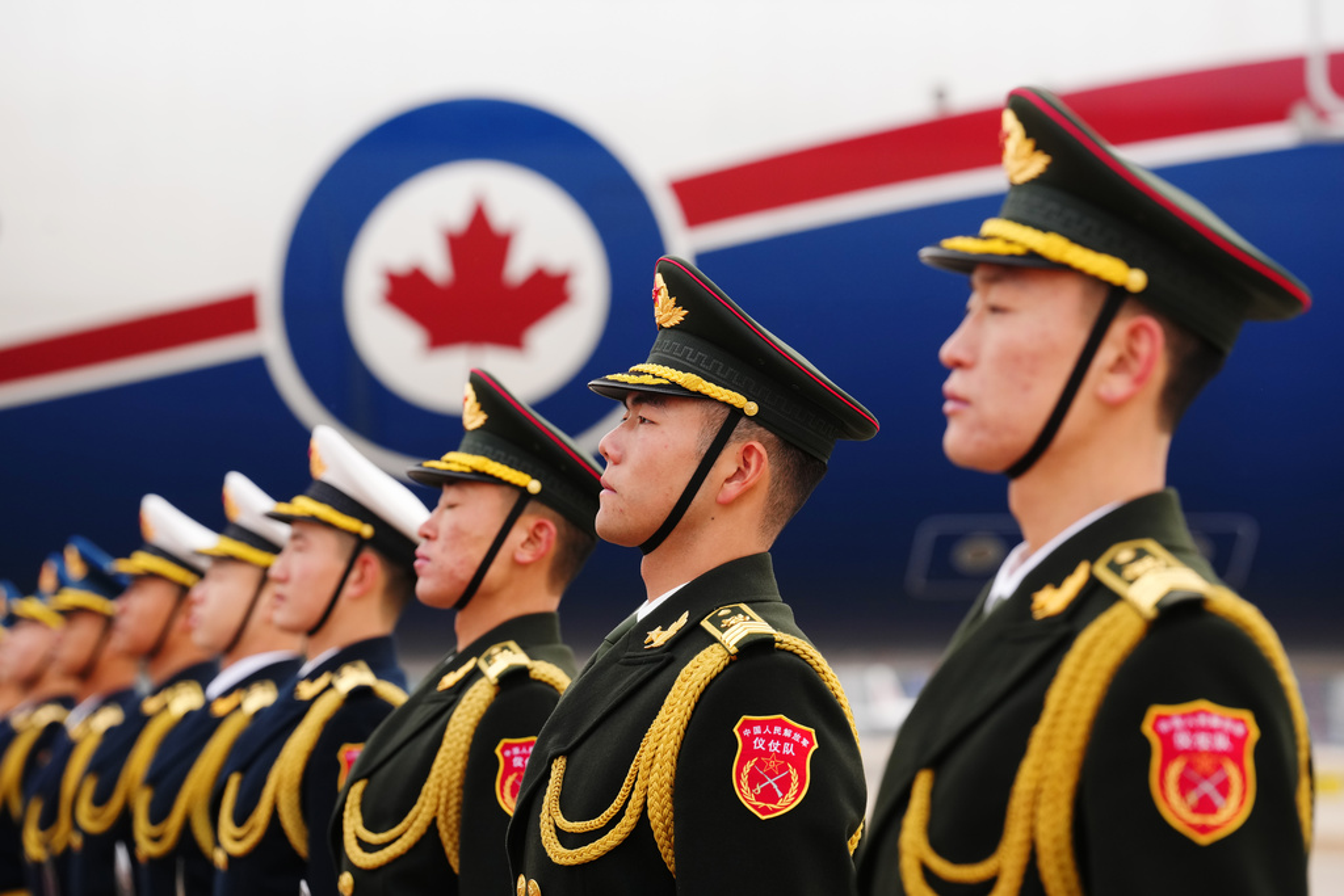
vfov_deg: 8.2
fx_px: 6272
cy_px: 448
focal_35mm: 168
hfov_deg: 12.2
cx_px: 672
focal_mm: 168
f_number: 5.6
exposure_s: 1/400
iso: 800
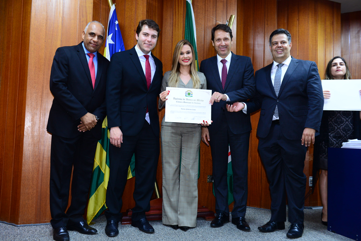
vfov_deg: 41.1
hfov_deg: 58.7
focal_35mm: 32
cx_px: 180
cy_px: 120
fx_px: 321
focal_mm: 32
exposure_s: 1/60
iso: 1600
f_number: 3.5
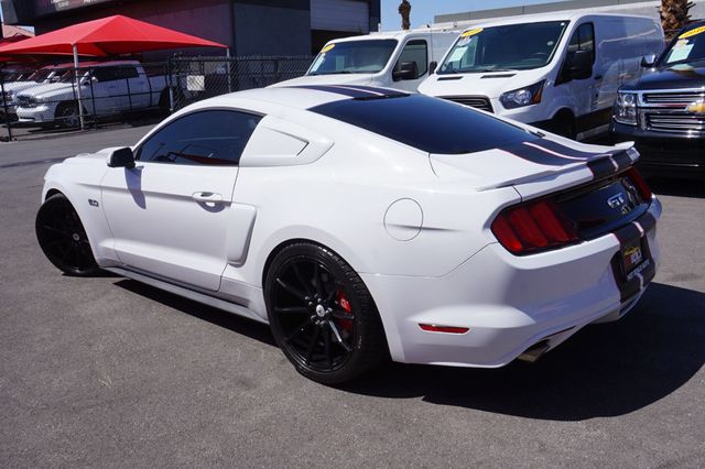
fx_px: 617
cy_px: 234
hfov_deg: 59.5
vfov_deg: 41.7
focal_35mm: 32
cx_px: 352
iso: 100
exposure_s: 1/160
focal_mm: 21
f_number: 14
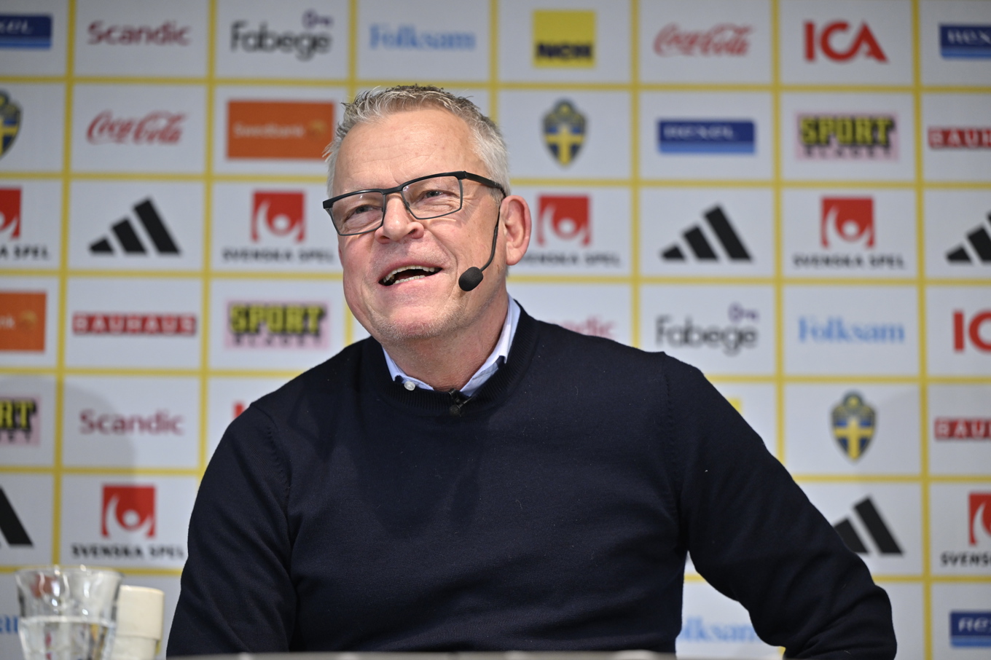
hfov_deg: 16.4
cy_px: 330
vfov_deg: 11.0
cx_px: 496
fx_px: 3440
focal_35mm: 125
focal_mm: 125
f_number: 2.8
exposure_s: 1/250
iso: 1000
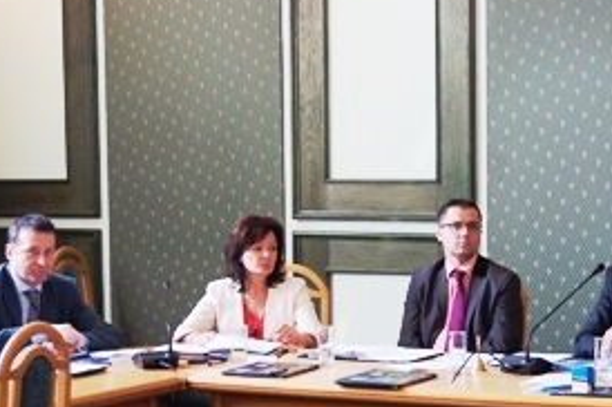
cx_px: 469
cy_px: 334
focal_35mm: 98
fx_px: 1664
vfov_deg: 13.8
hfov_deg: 20.7
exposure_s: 1/60
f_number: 4.5
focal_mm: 28
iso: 640
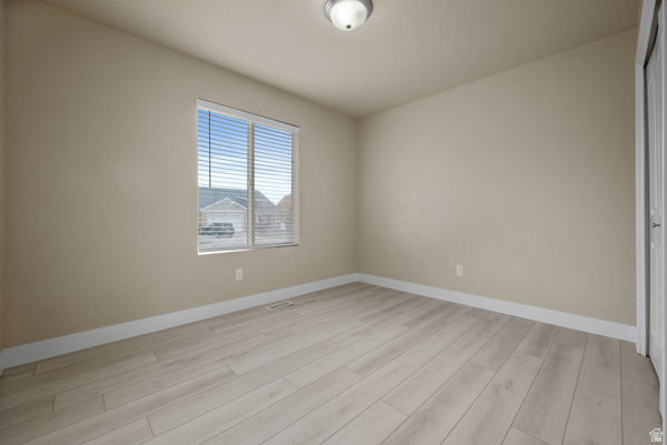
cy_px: 222
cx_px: 334
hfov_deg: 104.2
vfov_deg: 81.3
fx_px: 260
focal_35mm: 14
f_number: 8
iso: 500
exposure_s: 1/10
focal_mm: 14
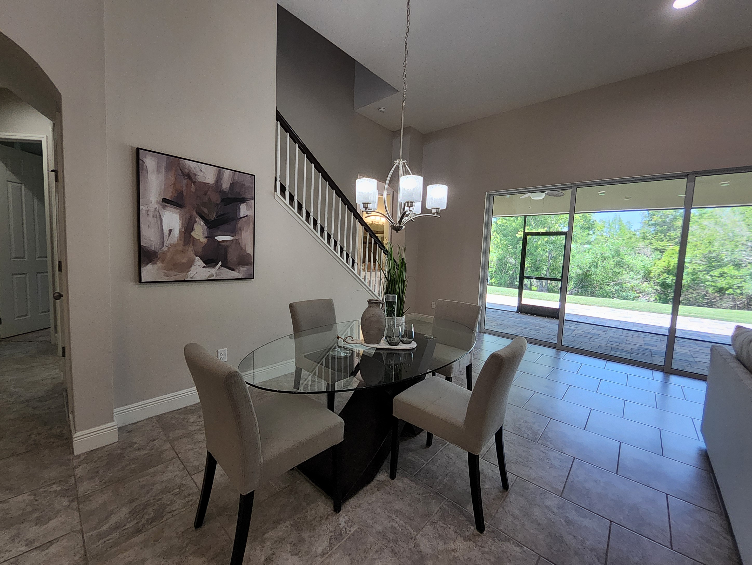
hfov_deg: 106.1
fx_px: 283
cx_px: 376
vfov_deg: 90.0
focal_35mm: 13
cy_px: 282
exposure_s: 1/60
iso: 125
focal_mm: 1.13
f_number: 2.2
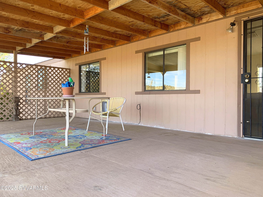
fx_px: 198
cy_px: 98
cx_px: 132
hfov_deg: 67.3
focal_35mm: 26
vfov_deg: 53.1
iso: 25
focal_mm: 4.25
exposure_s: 1/122
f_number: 1.8
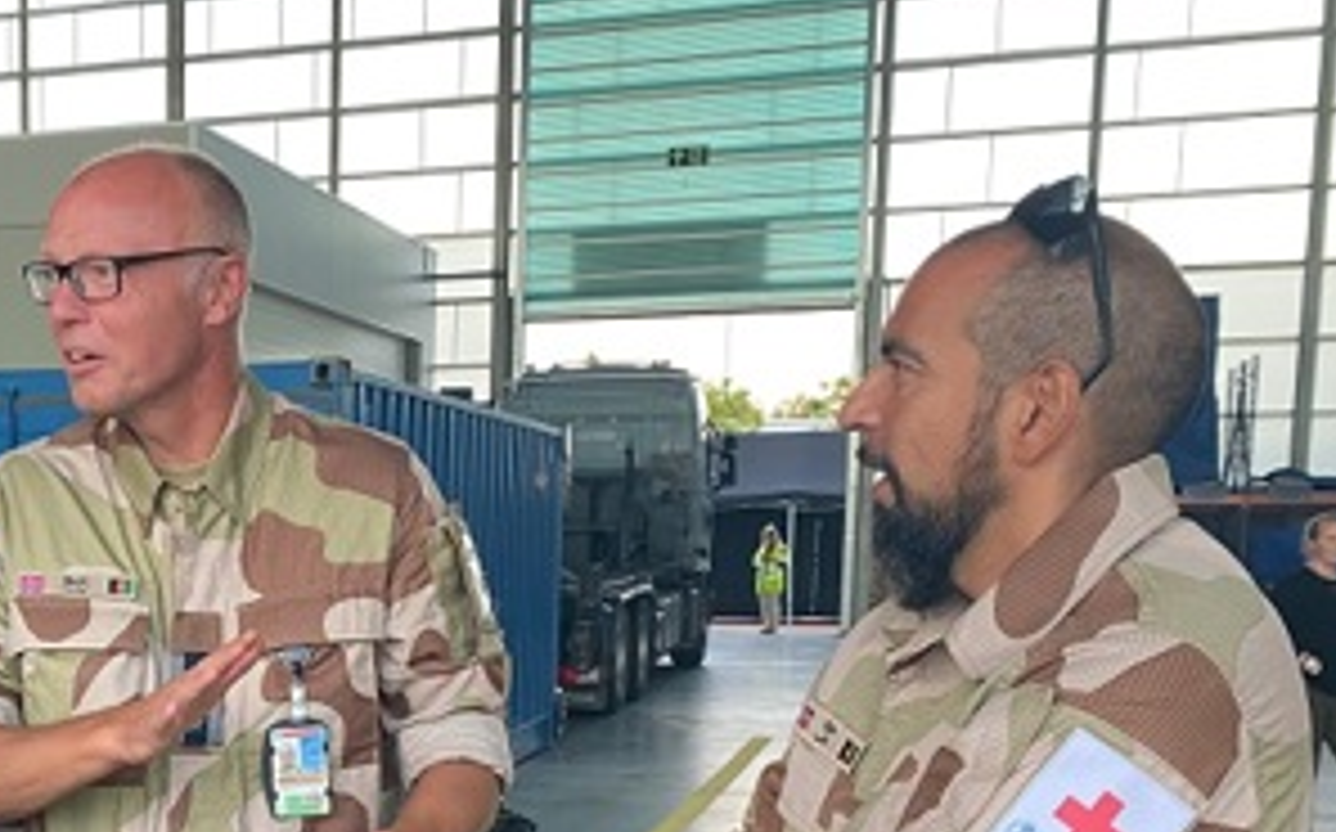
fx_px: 1892
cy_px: 810
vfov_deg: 23.9
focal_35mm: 52
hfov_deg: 36.9
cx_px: 184
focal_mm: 4.25
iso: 125
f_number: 1.8
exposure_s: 1/96
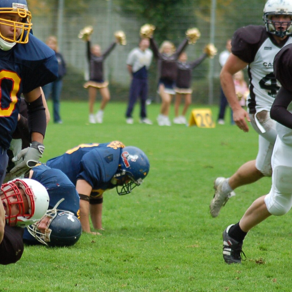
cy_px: 150
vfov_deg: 5.2
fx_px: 3224
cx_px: 93
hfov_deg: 5.2
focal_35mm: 338
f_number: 4.5
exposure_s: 1/500
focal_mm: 135
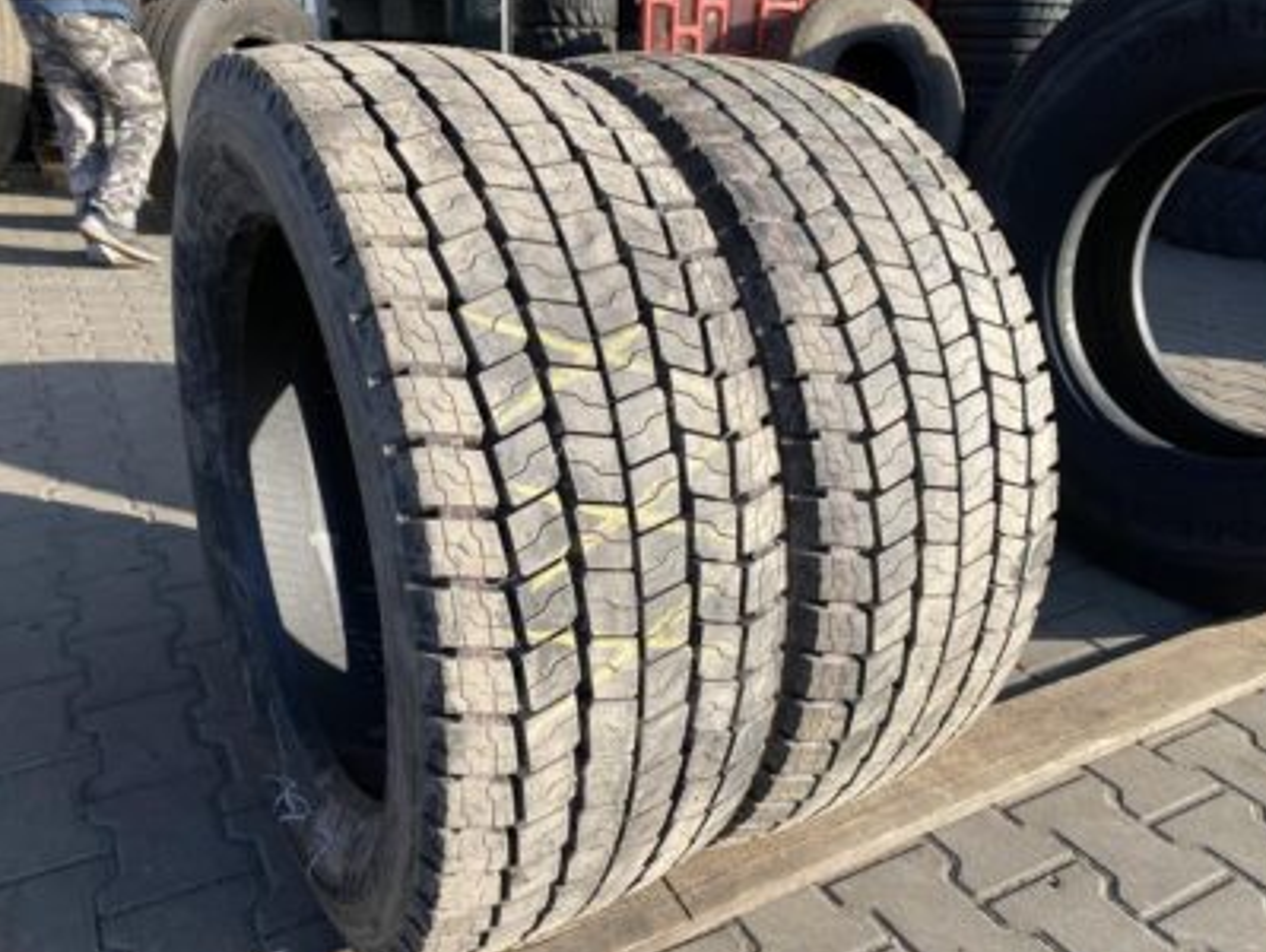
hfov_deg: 63.4
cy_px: 500
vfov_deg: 49.8
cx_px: 625
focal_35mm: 28
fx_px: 1025
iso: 32
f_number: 1.8
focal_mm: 4.25
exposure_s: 1/1206
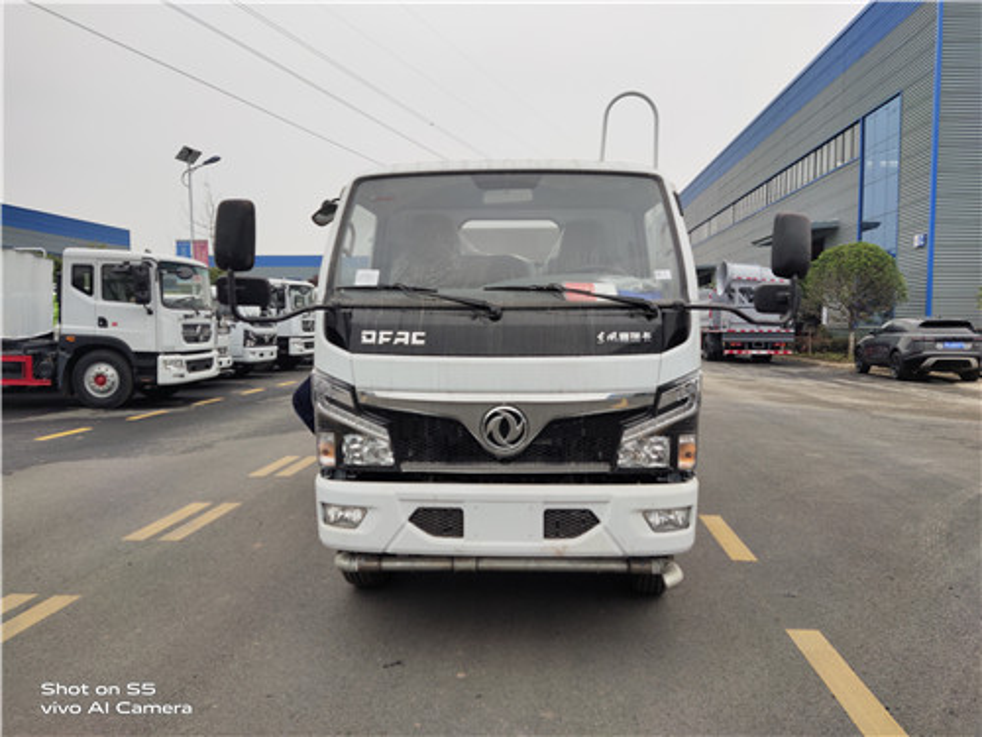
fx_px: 1021
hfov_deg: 51.4
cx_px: 491
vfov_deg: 39.7
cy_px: 368
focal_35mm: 36
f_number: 1.79
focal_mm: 4.74
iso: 50
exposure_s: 1/455
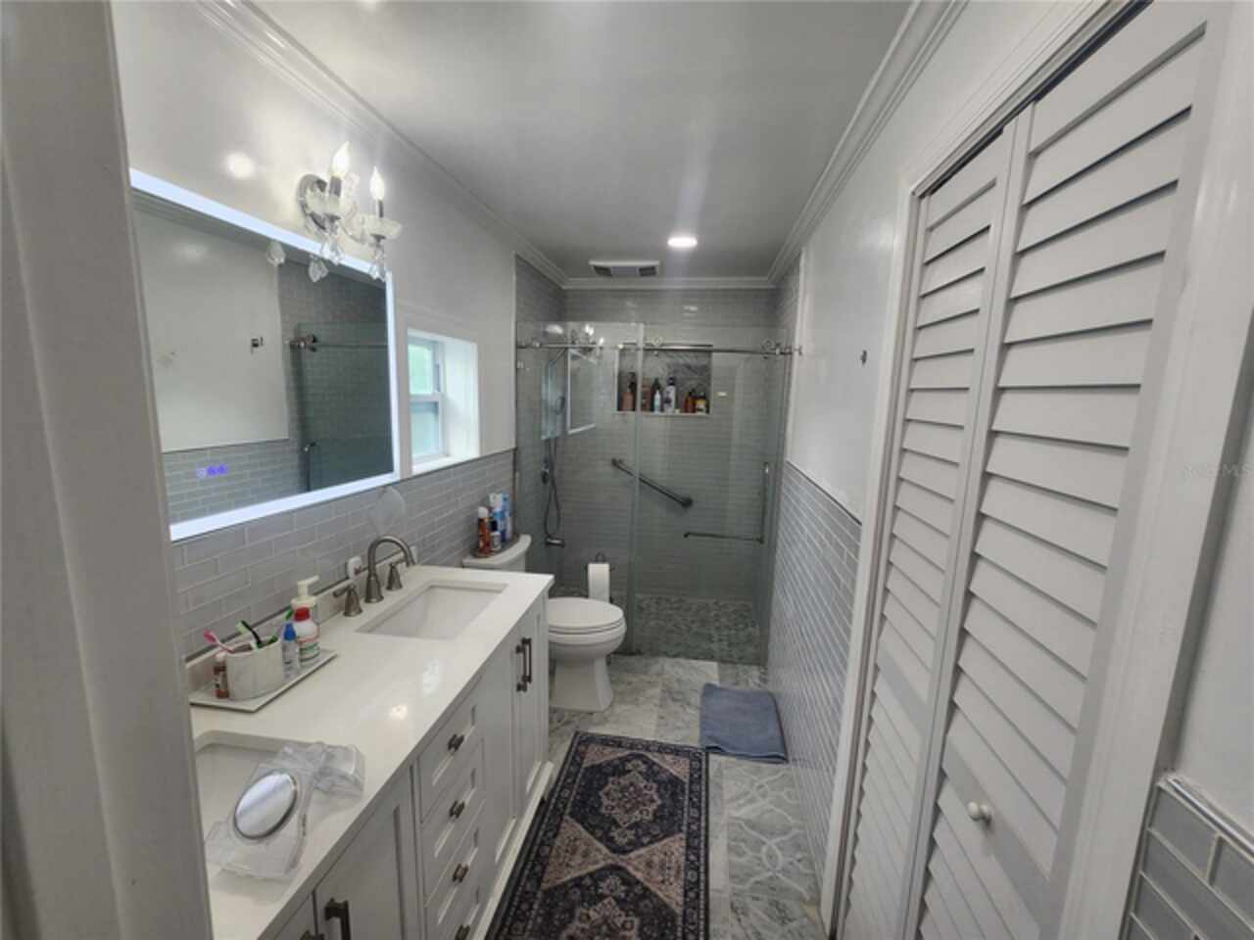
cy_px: 470
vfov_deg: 89.9
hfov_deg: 106.2
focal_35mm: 13
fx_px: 471
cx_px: 627
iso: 50
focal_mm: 2.2
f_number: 2.2
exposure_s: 1/71.3
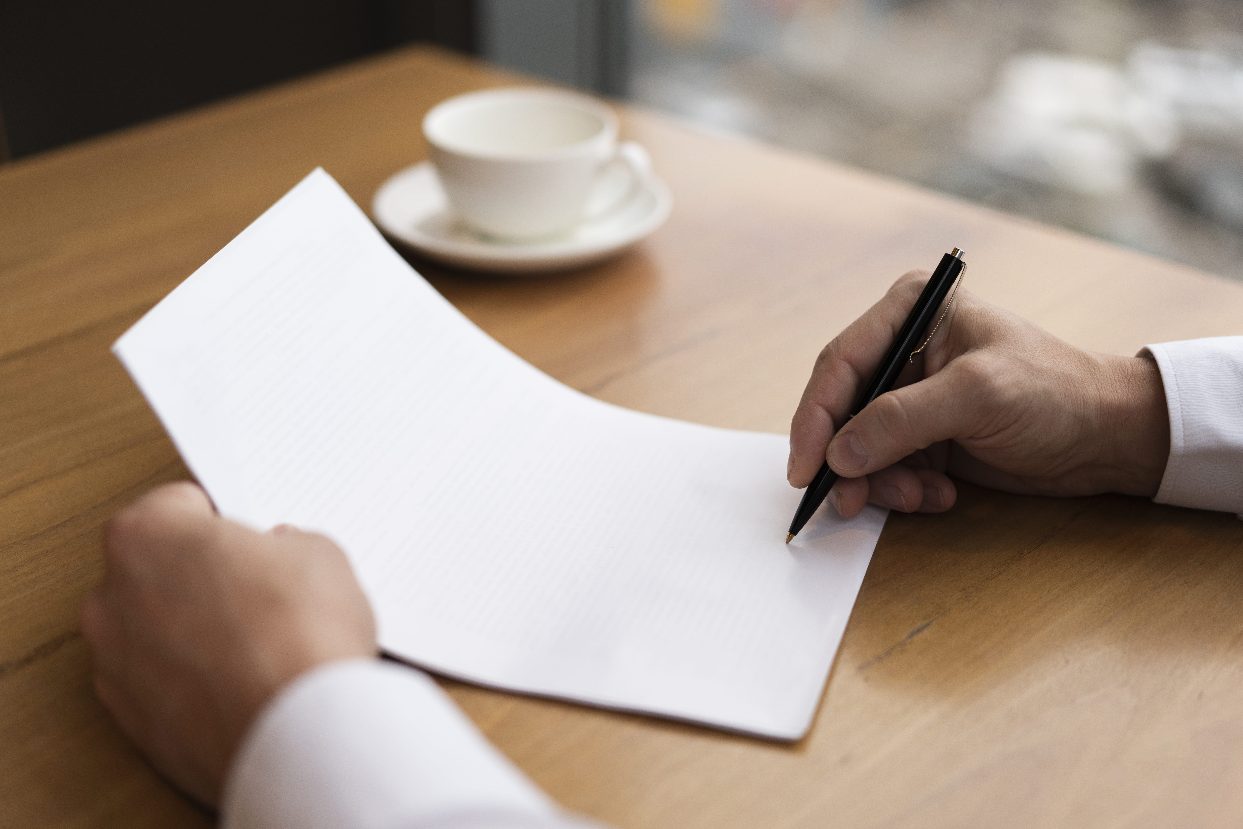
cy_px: 414
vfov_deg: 24.6
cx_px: 622
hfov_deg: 36.2
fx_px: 1899
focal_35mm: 55
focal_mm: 55
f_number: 2
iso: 250
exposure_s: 1/640
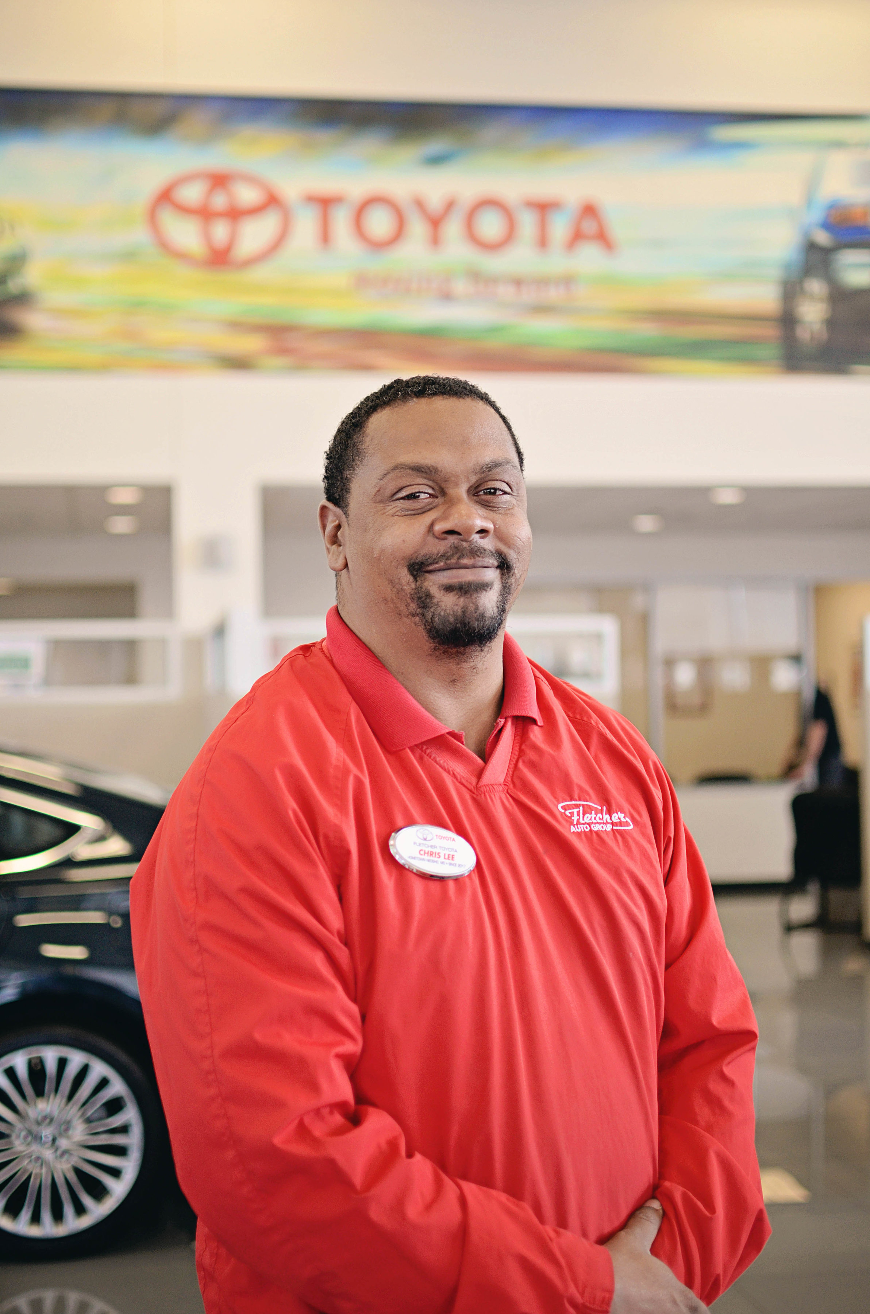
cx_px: 435
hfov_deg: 25.6
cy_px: 657
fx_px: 1912
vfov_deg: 37.9
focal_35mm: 52
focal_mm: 35
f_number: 1.8
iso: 400
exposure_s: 1/400
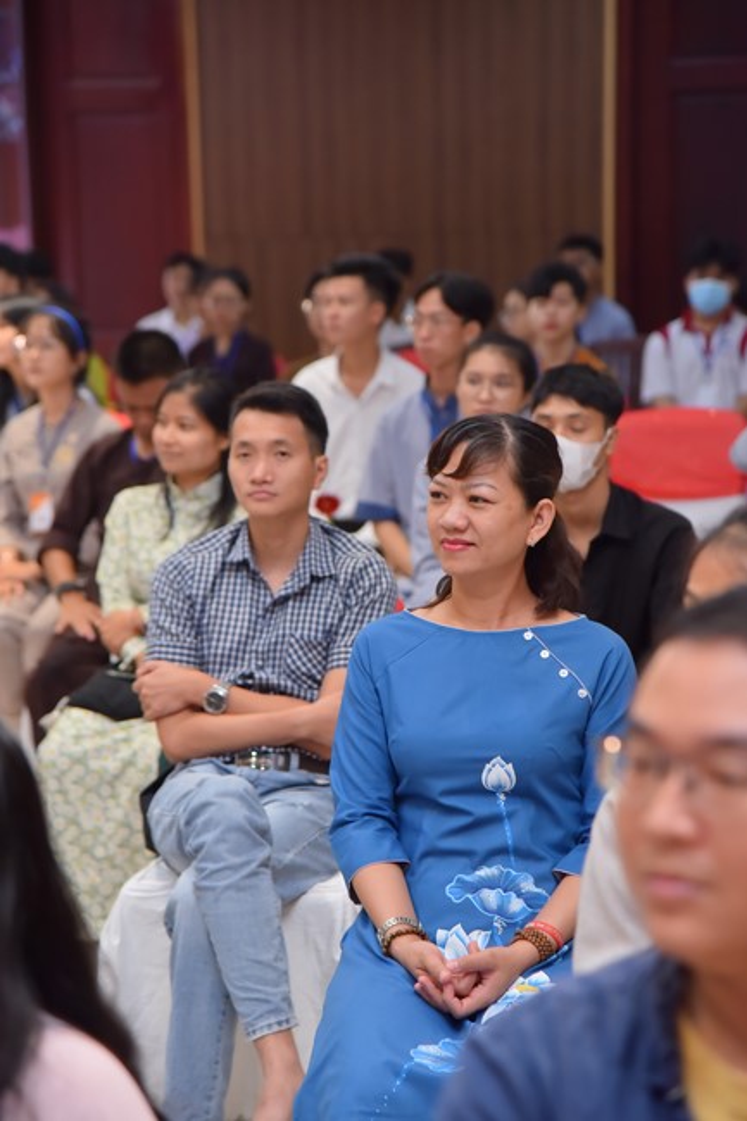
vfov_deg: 18.6
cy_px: 560
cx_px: 374
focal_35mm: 110
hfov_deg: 12.4
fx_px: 3425
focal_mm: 110
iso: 1250
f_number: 5.6
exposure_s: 1/125
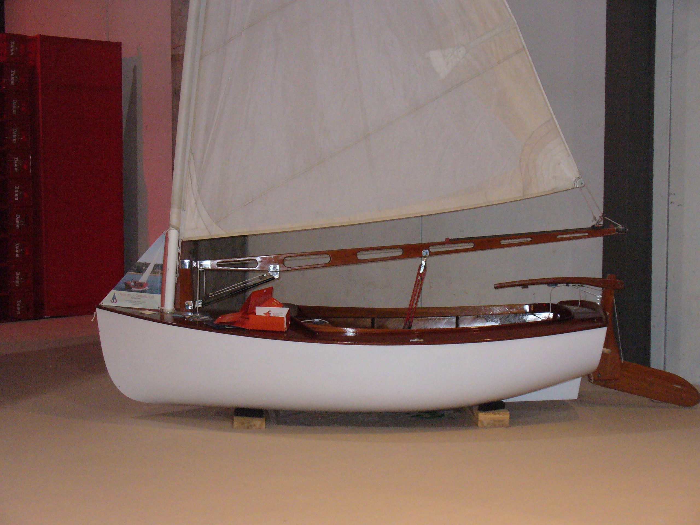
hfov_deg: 35.5
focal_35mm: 54
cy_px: 262
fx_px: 1092
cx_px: 350
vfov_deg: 27.0
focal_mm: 8.9
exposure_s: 1/60
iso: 400
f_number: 3.1
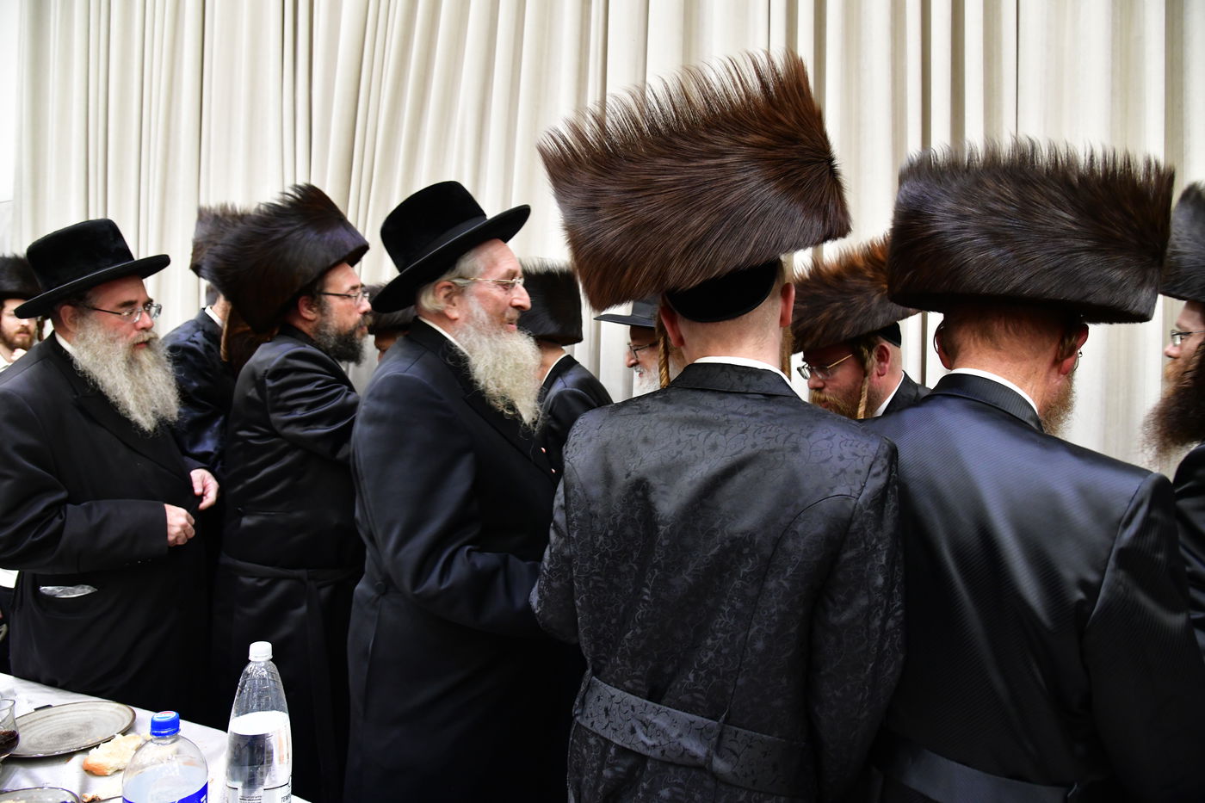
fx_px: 803
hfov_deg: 73.8
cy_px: 402
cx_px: 602
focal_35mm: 24
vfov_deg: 53.1
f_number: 5.6
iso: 2500
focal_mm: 24
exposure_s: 1/100
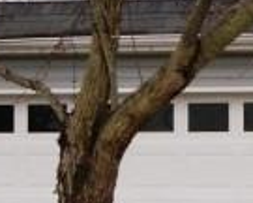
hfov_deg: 7.4
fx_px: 1917
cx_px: 425
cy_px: 14
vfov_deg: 6.0
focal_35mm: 256
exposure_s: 1/160
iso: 100
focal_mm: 24
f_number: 9
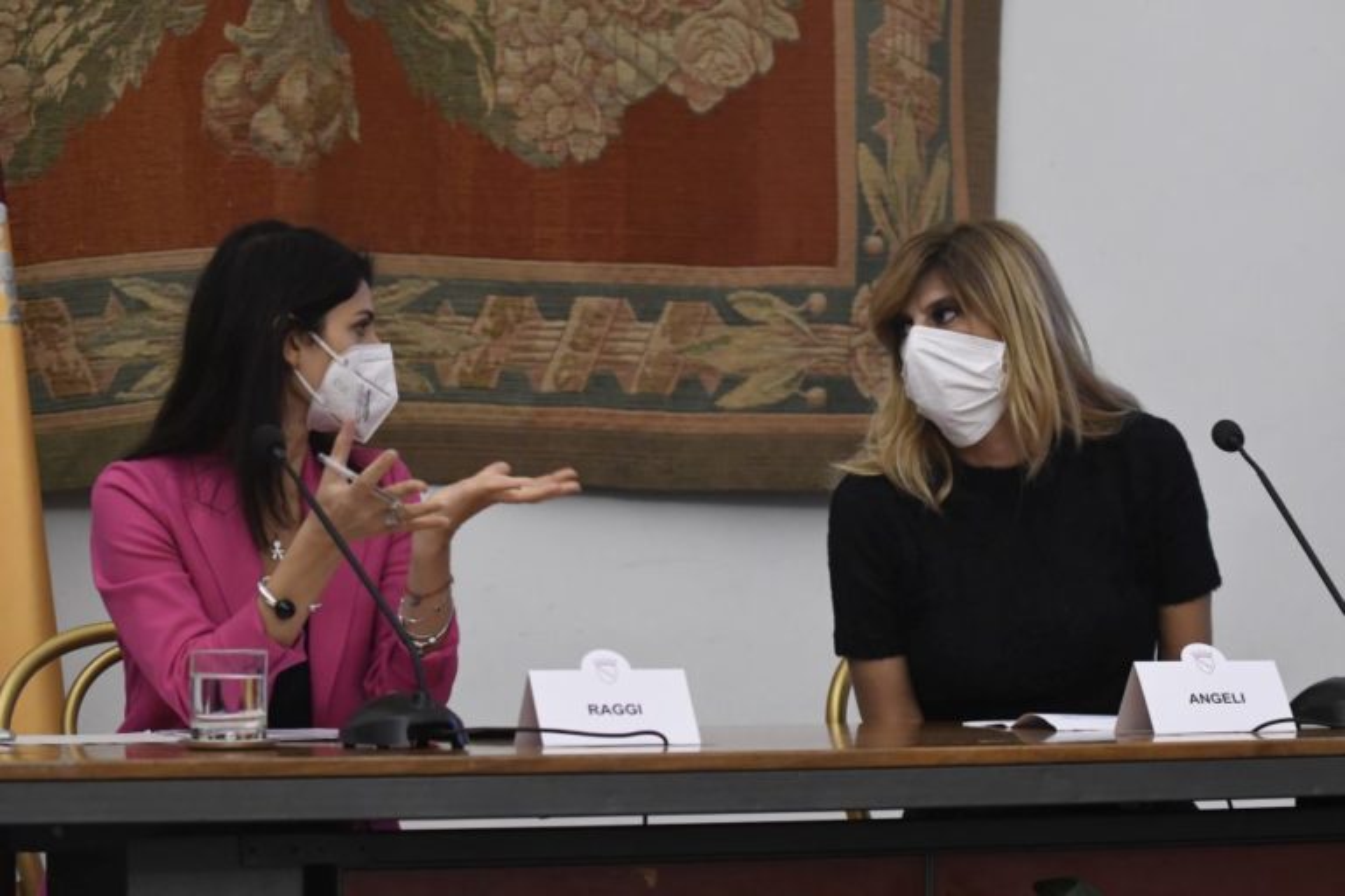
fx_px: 3923
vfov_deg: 13.0
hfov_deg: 19.5
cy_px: 448
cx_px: 672
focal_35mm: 105
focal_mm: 70
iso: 4000
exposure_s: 1/160
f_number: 4
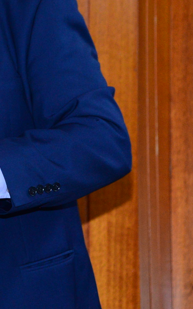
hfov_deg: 7.1
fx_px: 1515
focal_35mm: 180
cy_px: 38
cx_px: -172
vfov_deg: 11.6
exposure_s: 1/125
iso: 2500
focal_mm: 66
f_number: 4
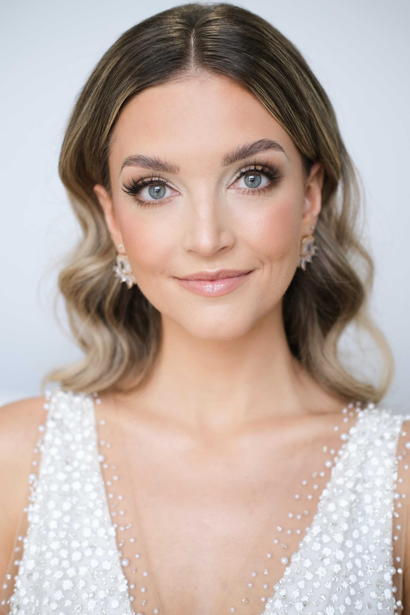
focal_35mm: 53
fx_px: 905
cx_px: 205
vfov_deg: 37.5
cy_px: 308
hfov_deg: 25.5
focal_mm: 35
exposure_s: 1/220
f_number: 2
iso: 160
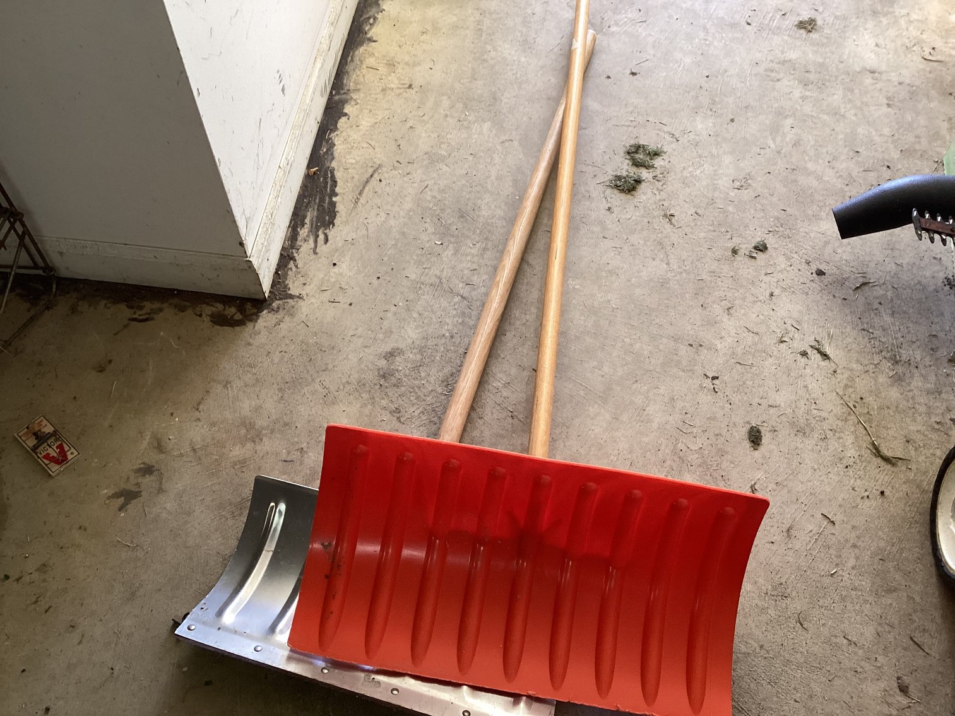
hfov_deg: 58.3
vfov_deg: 45.4
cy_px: 358
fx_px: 855
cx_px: 478
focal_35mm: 31
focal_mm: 3.3
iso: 160
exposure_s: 1/60
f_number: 2.4
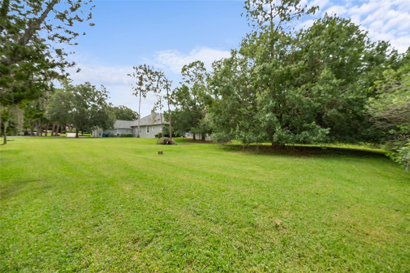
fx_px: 159
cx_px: 205
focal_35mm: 14
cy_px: 136
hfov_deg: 104.2
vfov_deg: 81.2
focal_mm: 14
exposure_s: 1/320
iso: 250
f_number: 6.3
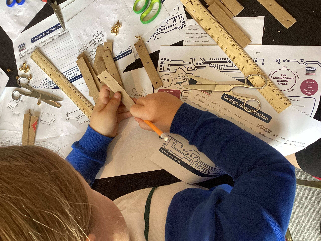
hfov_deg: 58.4
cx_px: 160
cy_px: 120
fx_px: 287
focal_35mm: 31
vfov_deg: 45.4
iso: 80
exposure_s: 1/100
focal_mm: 3.3
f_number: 2.4
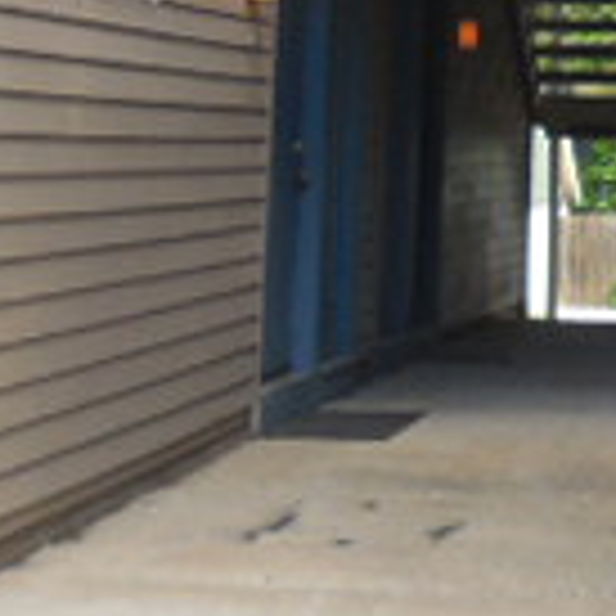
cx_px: 841
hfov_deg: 15.4
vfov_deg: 15.3
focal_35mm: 107
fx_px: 2154
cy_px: -229
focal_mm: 4.6
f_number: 3.5
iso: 200
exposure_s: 1/250
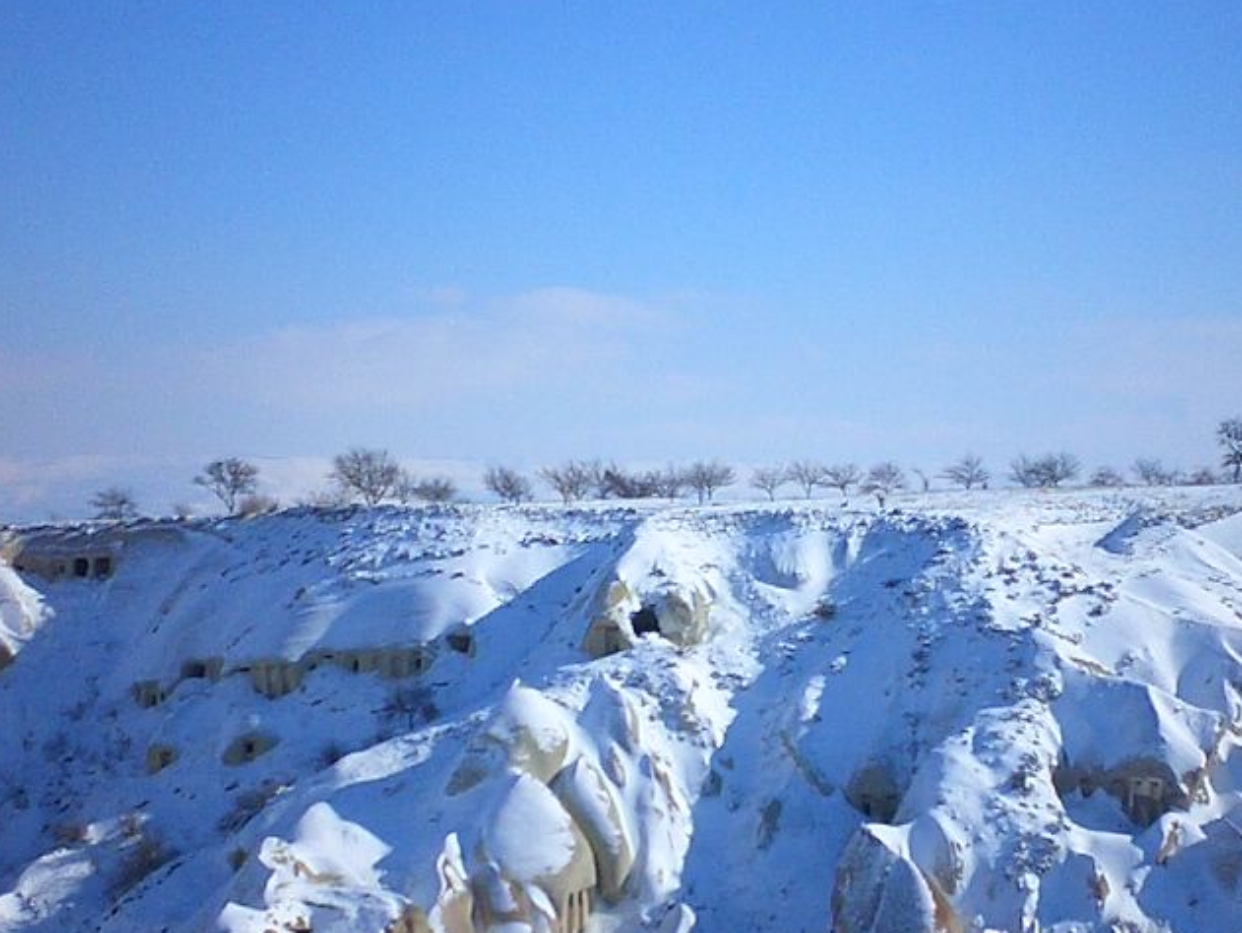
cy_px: 612
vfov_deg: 19.6
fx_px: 2692
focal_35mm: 75
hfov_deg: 25.9
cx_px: 728
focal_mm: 5.6
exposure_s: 1/3200
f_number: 3.5
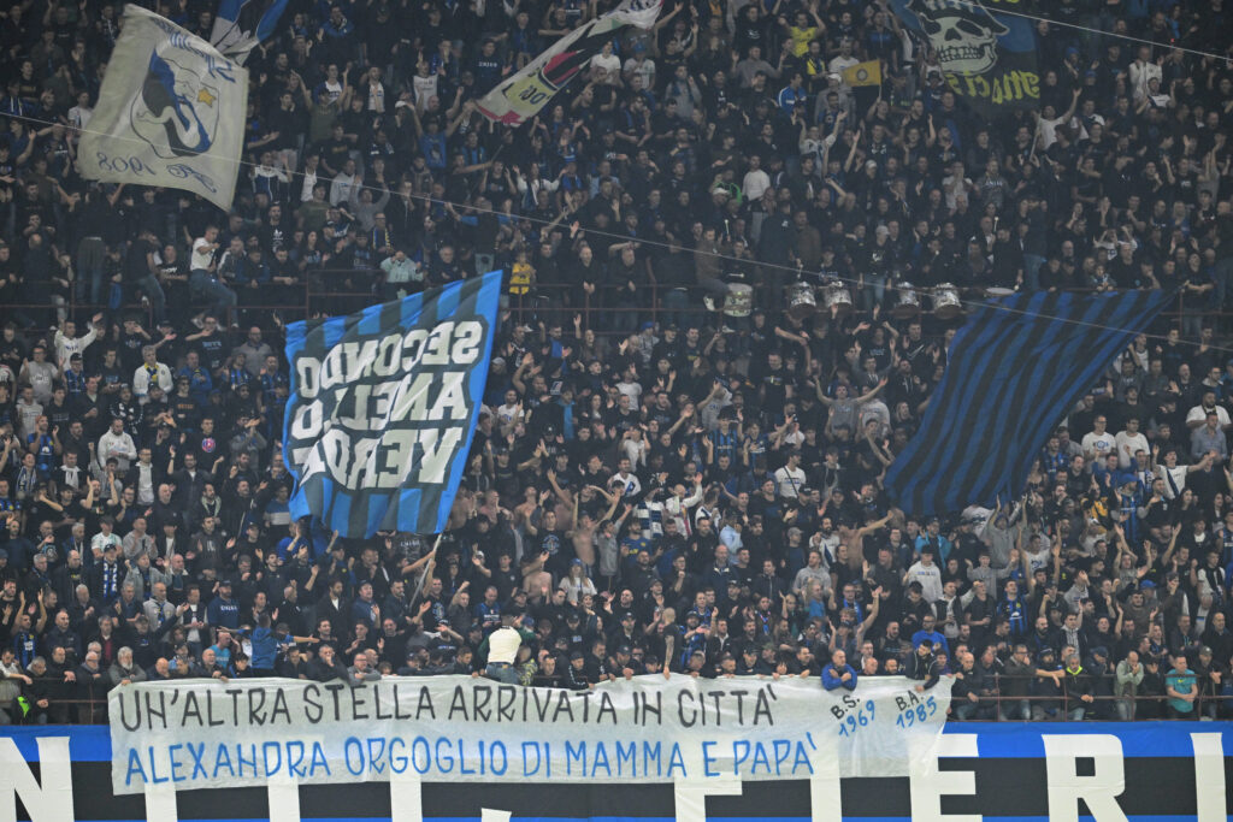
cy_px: 411
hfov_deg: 5.9
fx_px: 11988
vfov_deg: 3.9
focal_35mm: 350
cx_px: 616
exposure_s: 1/100
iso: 1600
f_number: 6
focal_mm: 350
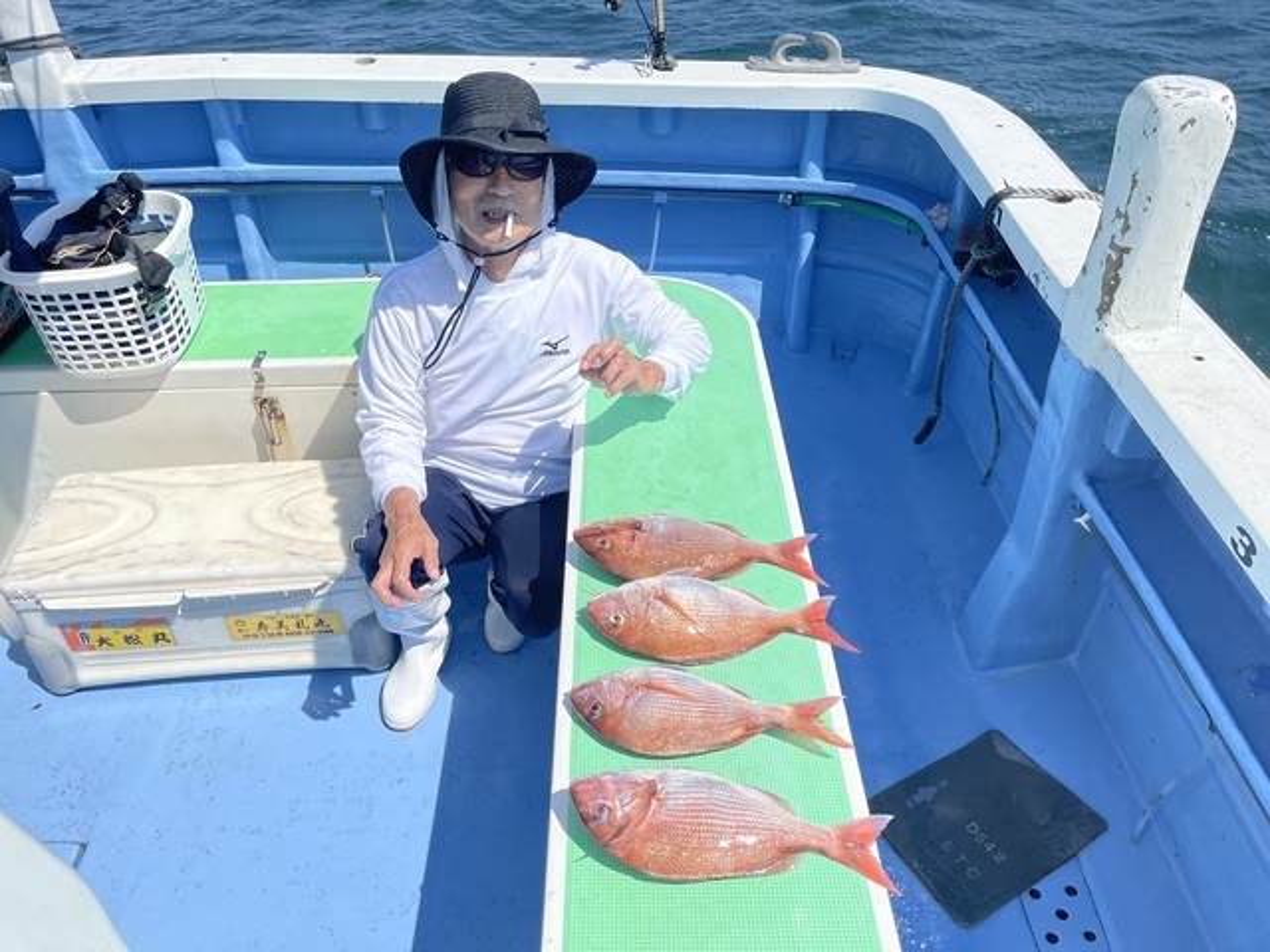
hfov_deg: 69.4
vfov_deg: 54.9
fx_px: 917
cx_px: 635
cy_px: 476
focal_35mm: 25
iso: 32
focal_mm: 5.1
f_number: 1.6
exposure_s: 1/5618
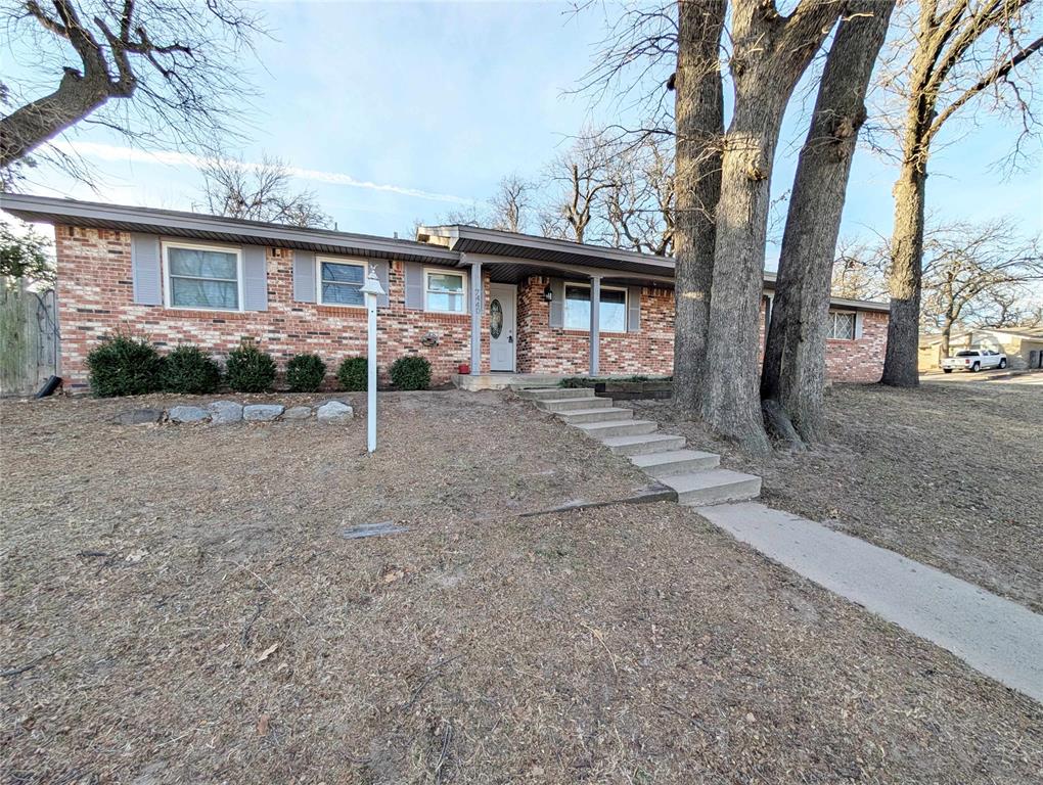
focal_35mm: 12
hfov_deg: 110.5
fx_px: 362
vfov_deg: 94.6
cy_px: 392
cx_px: 522
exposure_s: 1/2020
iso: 56
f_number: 1.7
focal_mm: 2
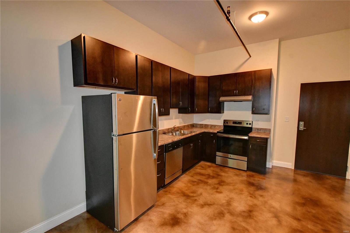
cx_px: 175
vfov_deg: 77.3
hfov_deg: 100.4
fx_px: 146
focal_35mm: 15
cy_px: 116
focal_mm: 10
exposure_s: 1/60
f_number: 7.1
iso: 5600
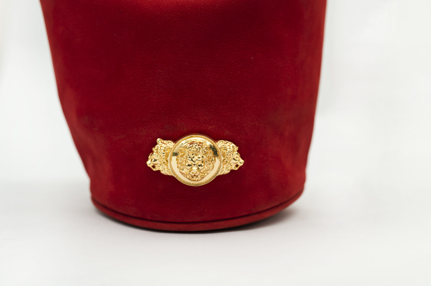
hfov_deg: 54.5
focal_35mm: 35
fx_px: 419
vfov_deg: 37.8
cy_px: 143
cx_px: 216
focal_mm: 35
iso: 500
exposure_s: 1/200
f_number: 5.6
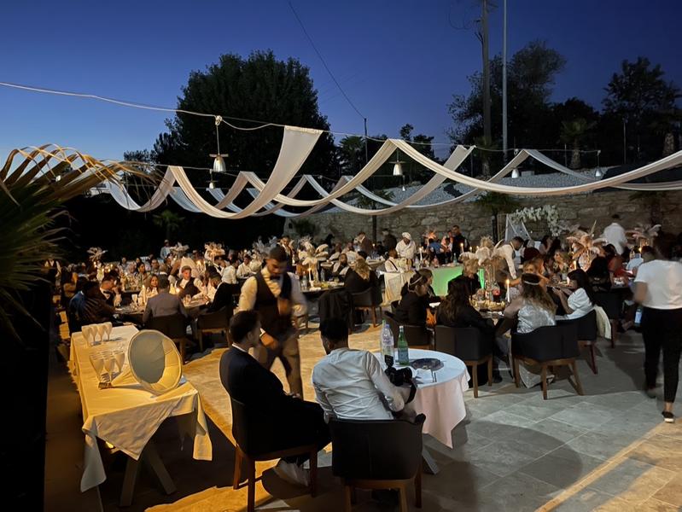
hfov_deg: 67.3
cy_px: 256
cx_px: 341
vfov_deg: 53.1
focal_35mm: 26
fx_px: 512
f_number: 1.6
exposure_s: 1/14
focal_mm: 5.1
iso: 1600
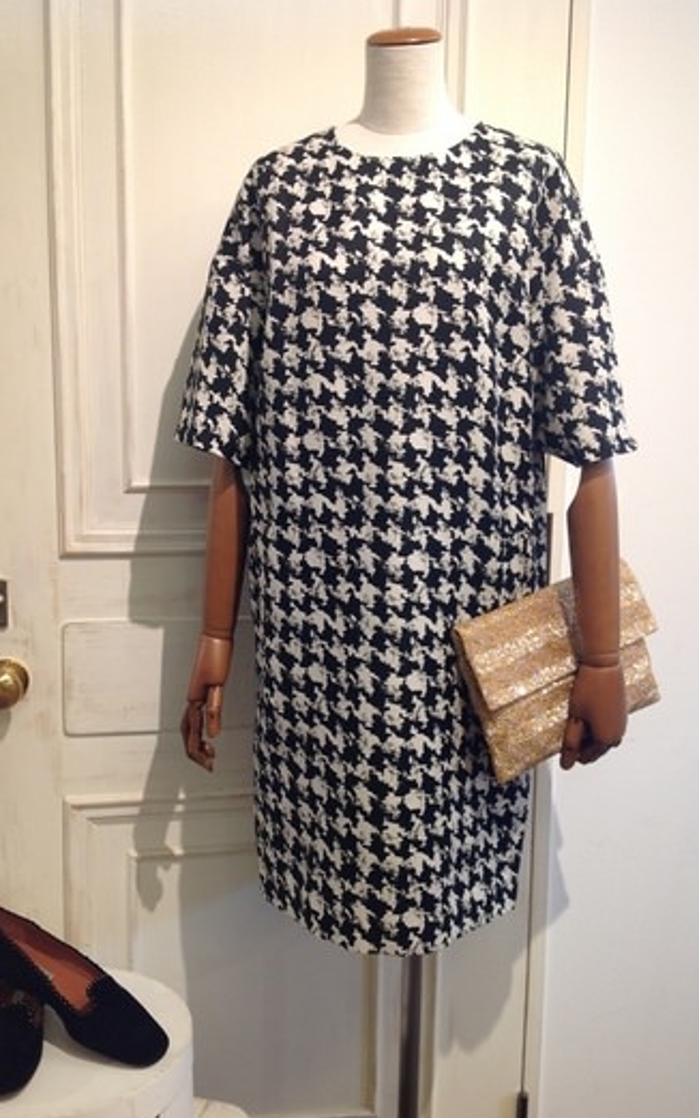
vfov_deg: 51.5
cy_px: 572
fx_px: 1157
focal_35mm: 38
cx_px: 308
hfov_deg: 33.6
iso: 80
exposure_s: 1/24
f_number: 2.4
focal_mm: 4.28
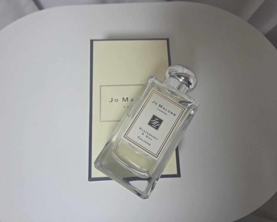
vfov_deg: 58.8
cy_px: 111
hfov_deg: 70.3
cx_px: 135
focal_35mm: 24
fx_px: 197
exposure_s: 1/120
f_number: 1.8
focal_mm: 5.4
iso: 160
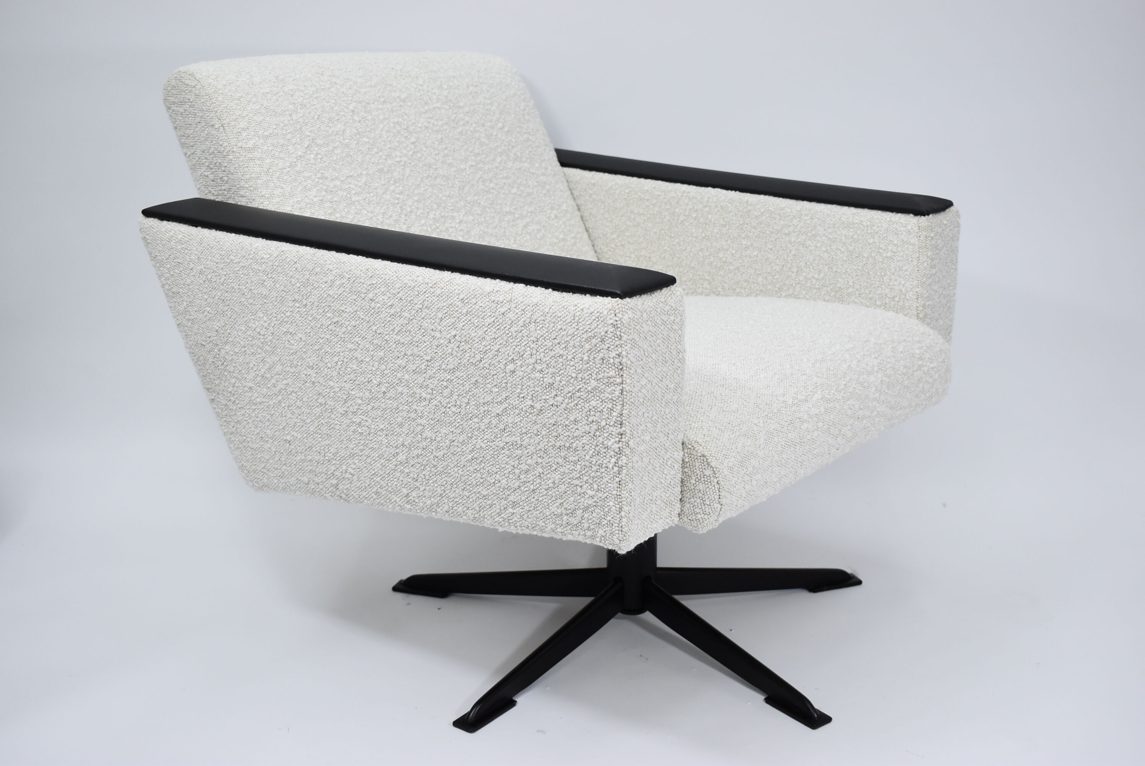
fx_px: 1241
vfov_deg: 34.3
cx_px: 572
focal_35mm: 39
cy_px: 383
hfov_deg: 49.5
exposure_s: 1/125
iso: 800
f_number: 5
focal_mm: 26
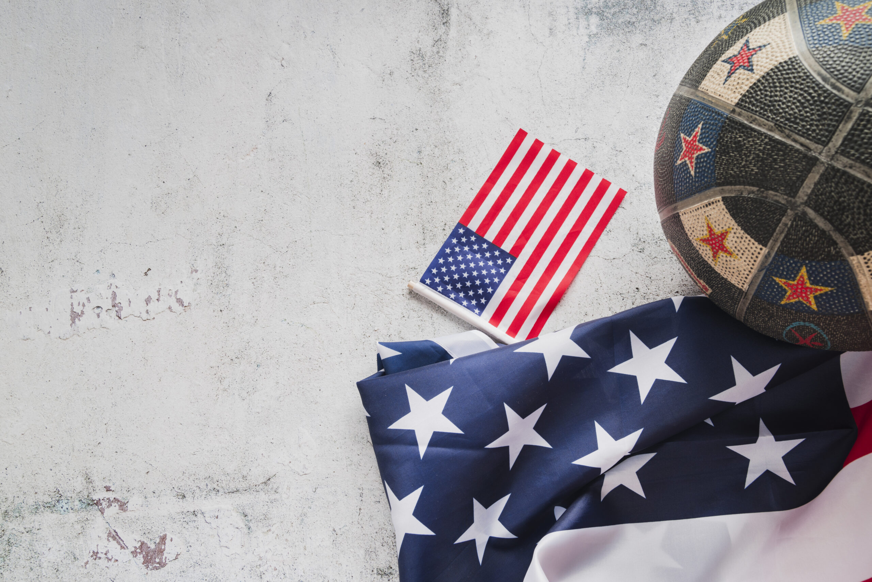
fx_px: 800
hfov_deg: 57.2
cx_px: 436
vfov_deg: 40.0
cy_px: 291
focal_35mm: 33
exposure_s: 1/3.33
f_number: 11
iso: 100
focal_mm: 33
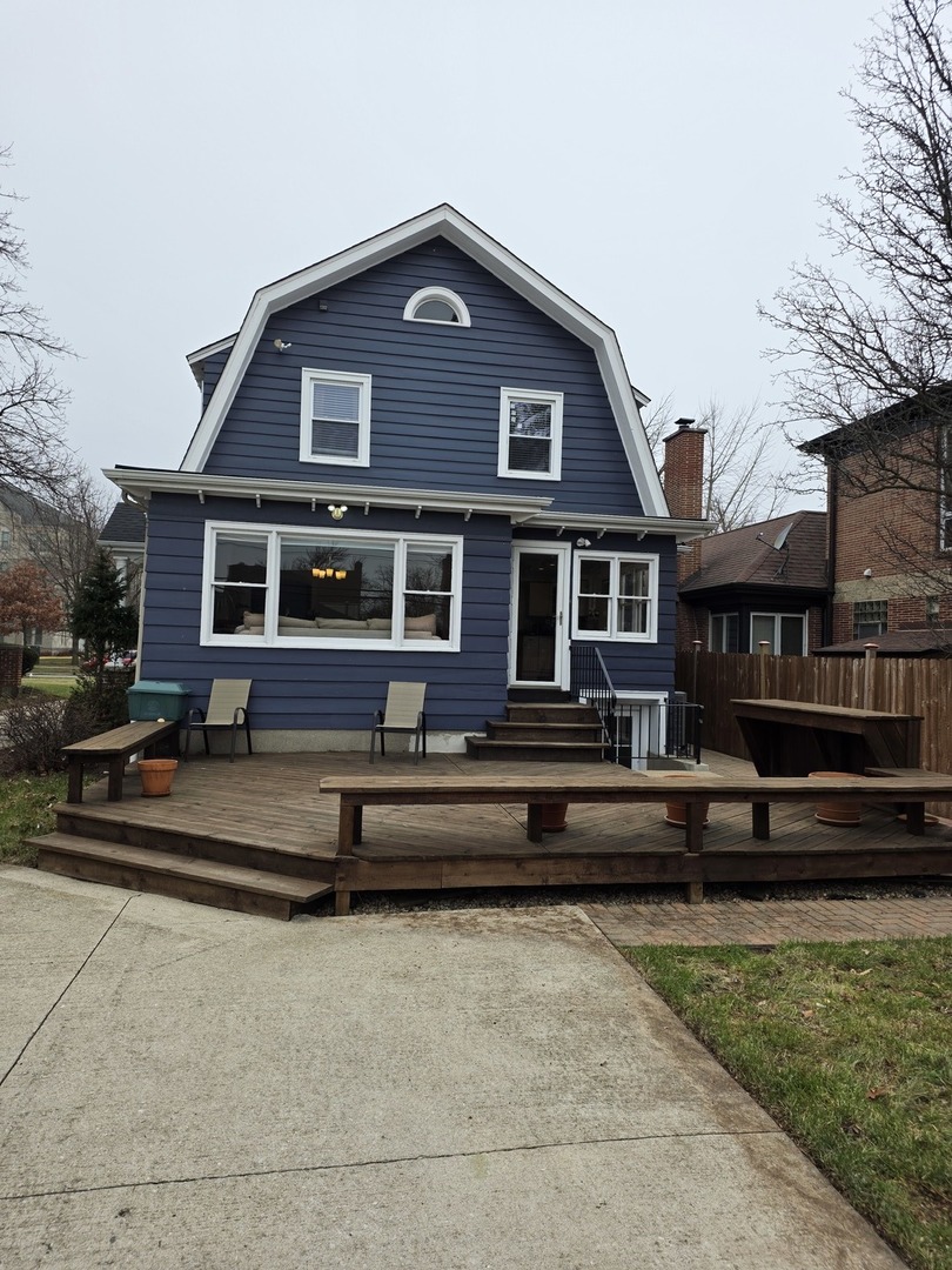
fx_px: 843
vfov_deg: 73.9
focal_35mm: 23
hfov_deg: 58.9
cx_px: 476
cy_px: 635
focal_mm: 6.25
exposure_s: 1/2820
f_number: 1.7
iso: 80
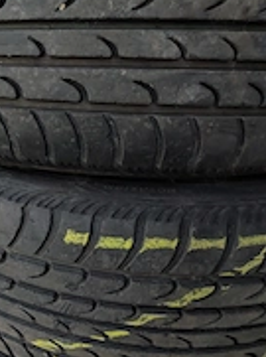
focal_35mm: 31
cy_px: 193
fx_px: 319
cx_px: 33
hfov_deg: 42.1
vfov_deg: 58.4
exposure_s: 1/1024
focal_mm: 1.85
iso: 54
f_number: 2.2
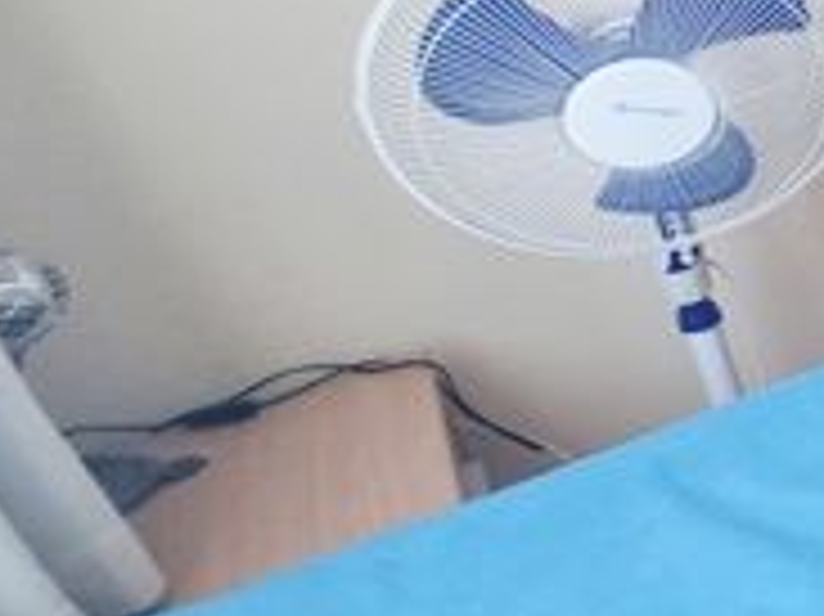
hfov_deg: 20.8
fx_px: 1189
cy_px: 85
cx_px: 1565
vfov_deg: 28.2
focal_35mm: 50
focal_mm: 2.2
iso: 320
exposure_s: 1/50
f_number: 2.2
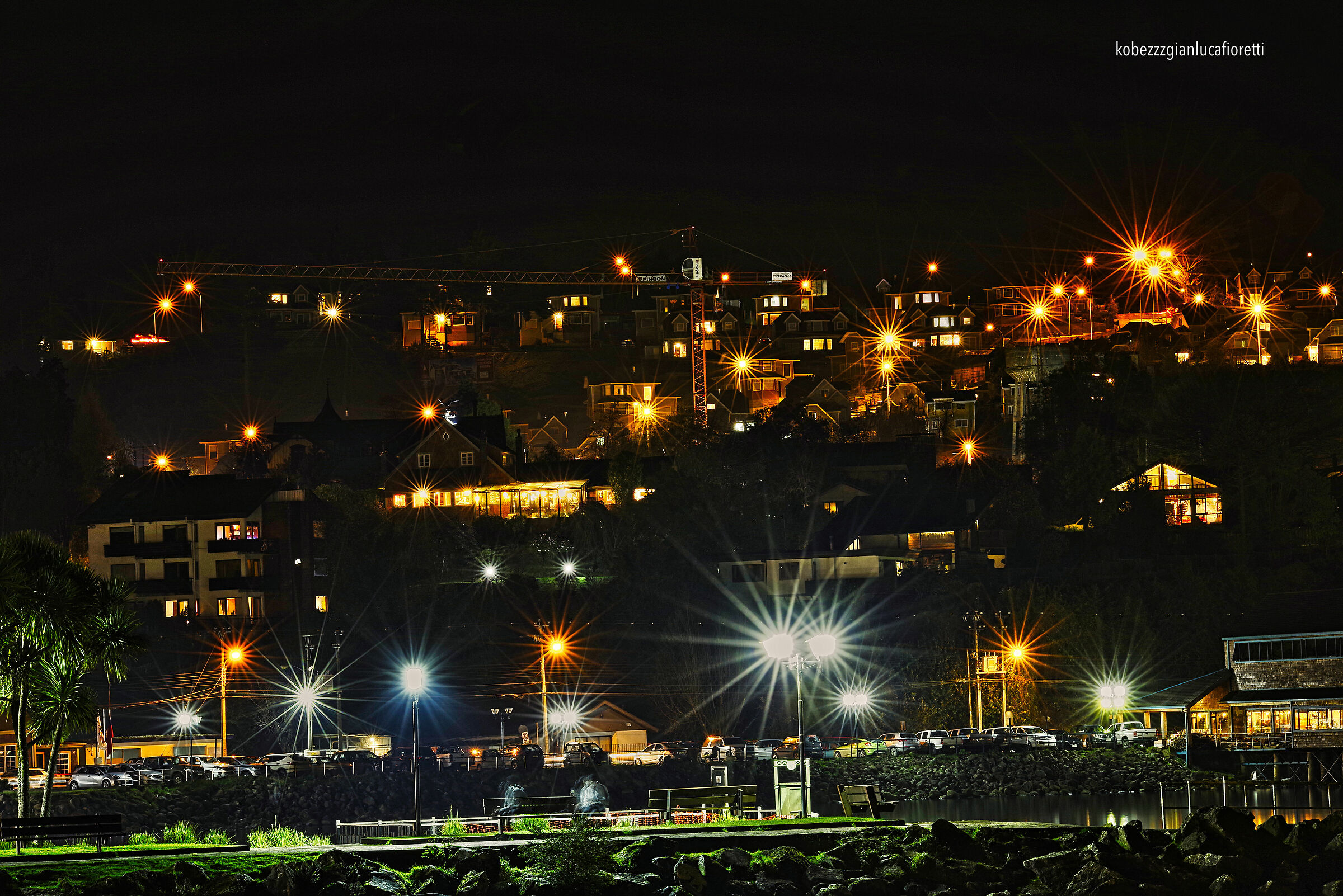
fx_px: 5971
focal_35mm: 160
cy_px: 448
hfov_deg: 12.8
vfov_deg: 8.6
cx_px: 672
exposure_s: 240
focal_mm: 160
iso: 100
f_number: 22
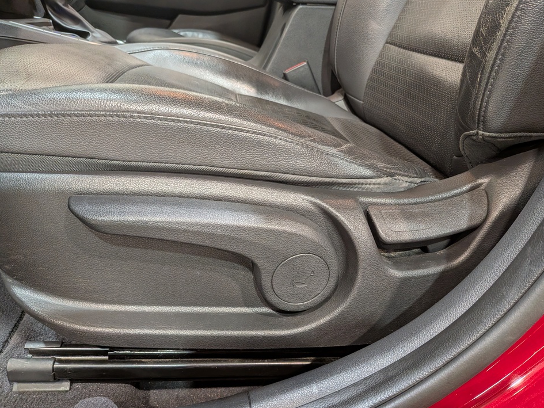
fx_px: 409
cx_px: 272
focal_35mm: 26
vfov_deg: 53.1
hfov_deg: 67.3
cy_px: 213
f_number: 1.7
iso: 87
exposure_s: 1/93.1
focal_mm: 4.53
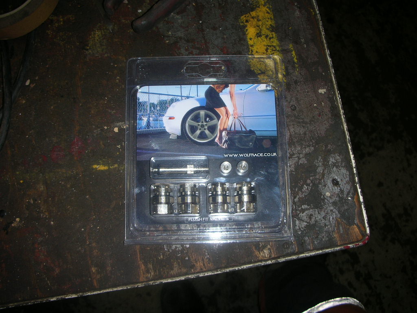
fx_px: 422
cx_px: 208
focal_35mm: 35
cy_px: 156
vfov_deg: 40.7
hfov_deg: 52.6
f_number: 3
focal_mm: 5.8
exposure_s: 1/60.1
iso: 50
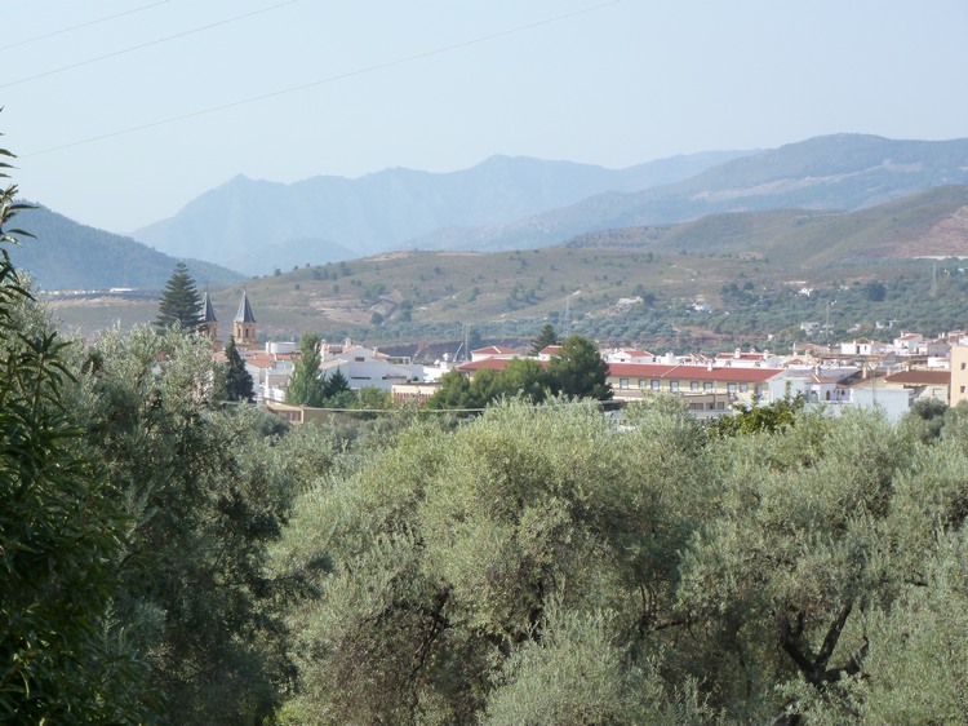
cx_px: 484
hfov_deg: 16.3
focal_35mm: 121
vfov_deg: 12.2
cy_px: 363
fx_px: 3383
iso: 160
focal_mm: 21.7
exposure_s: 1/250
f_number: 5.1
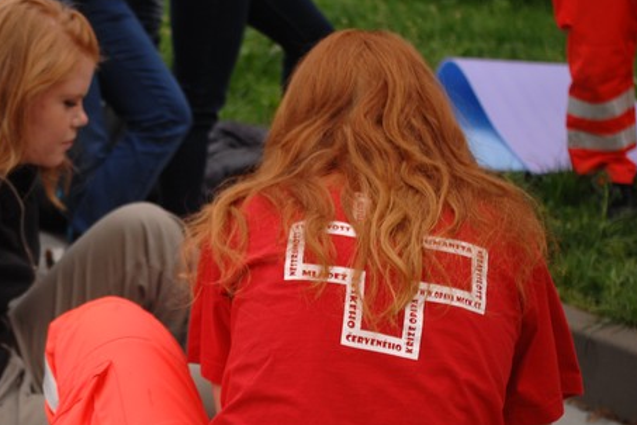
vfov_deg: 18.3
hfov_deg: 26.9
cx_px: 141
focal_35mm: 74
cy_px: 300
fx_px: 1309
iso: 200
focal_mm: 28
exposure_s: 1/1000
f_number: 2.8
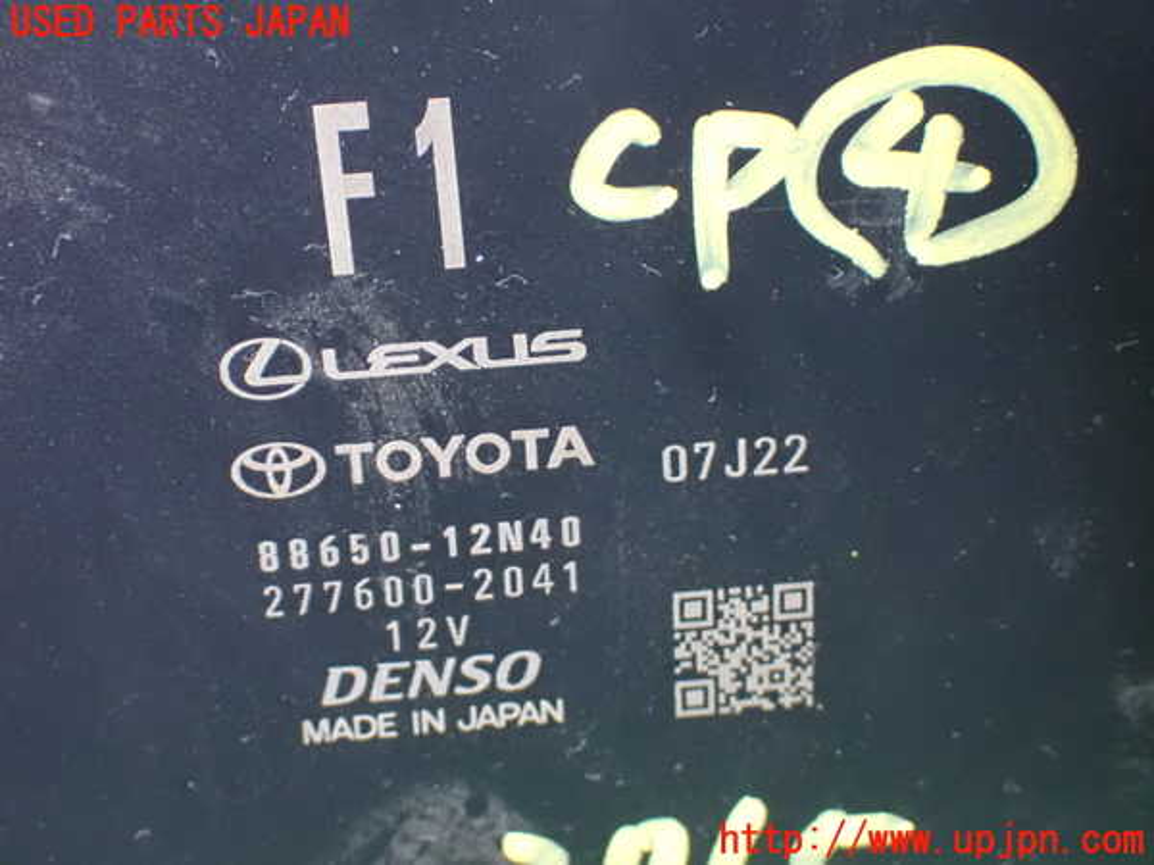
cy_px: 432
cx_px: 577
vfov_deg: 23.7
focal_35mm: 62
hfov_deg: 31.2
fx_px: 2067
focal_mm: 11.09
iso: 1600
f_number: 3.6
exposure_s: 1/40
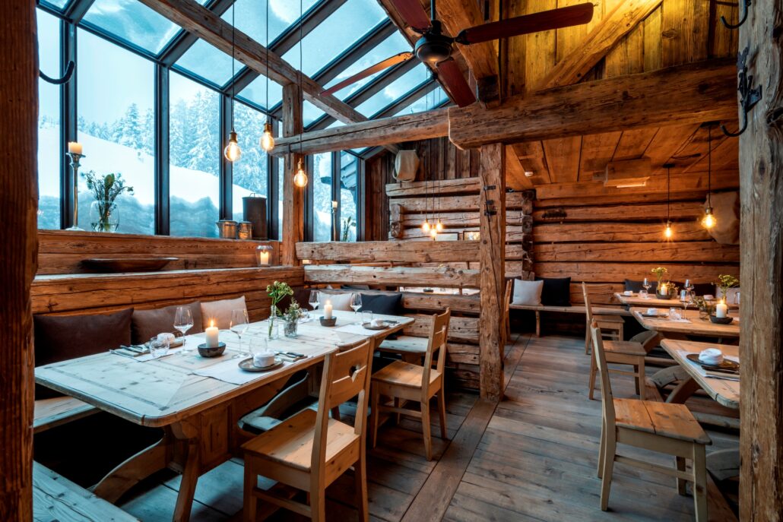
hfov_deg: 96.7
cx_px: 392
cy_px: 261
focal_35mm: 16
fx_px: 348
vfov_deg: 73.8
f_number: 13
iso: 64
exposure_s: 4
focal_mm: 16
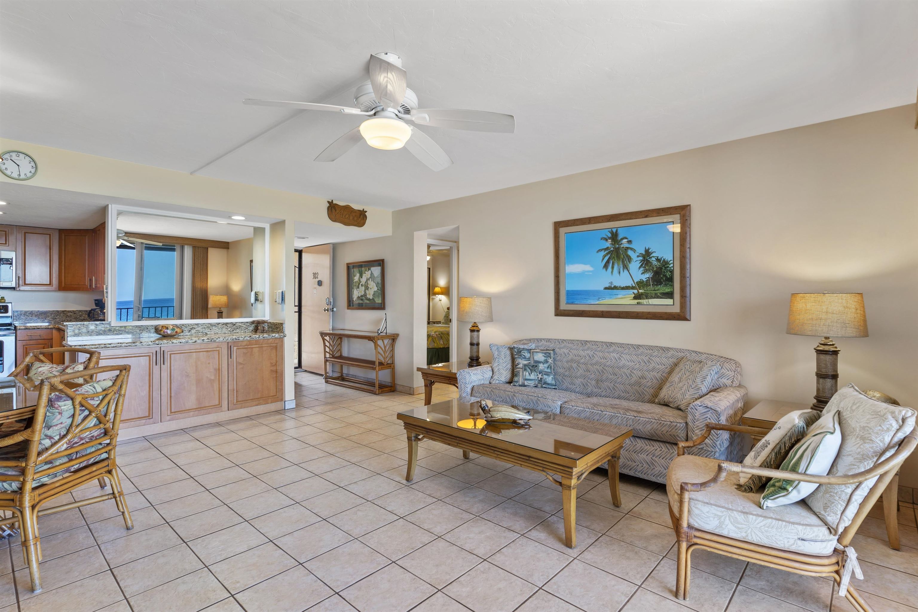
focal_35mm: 17
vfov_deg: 70.4
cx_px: 459
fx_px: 433
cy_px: 306
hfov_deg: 93.3
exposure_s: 1/2
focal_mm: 17
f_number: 7.1
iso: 100
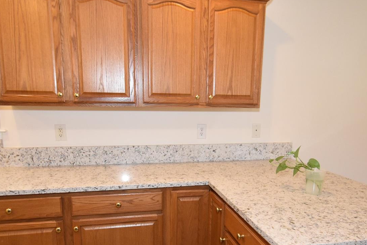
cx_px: 194
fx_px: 285
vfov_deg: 46.0
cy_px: 154
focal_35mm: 28
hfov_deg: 65.4
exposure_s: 1/60
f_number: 3.5
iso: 1600
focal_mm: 10
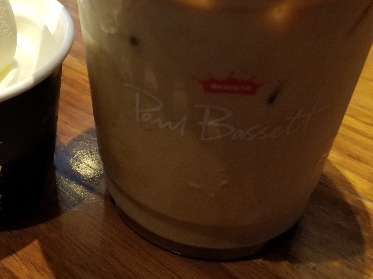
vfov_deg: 27.6
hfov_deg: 35.4
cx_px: 63
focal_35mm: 52
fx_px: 560
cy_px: 63
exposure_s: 1/30
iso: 200
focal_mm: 4.25
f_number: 1.7
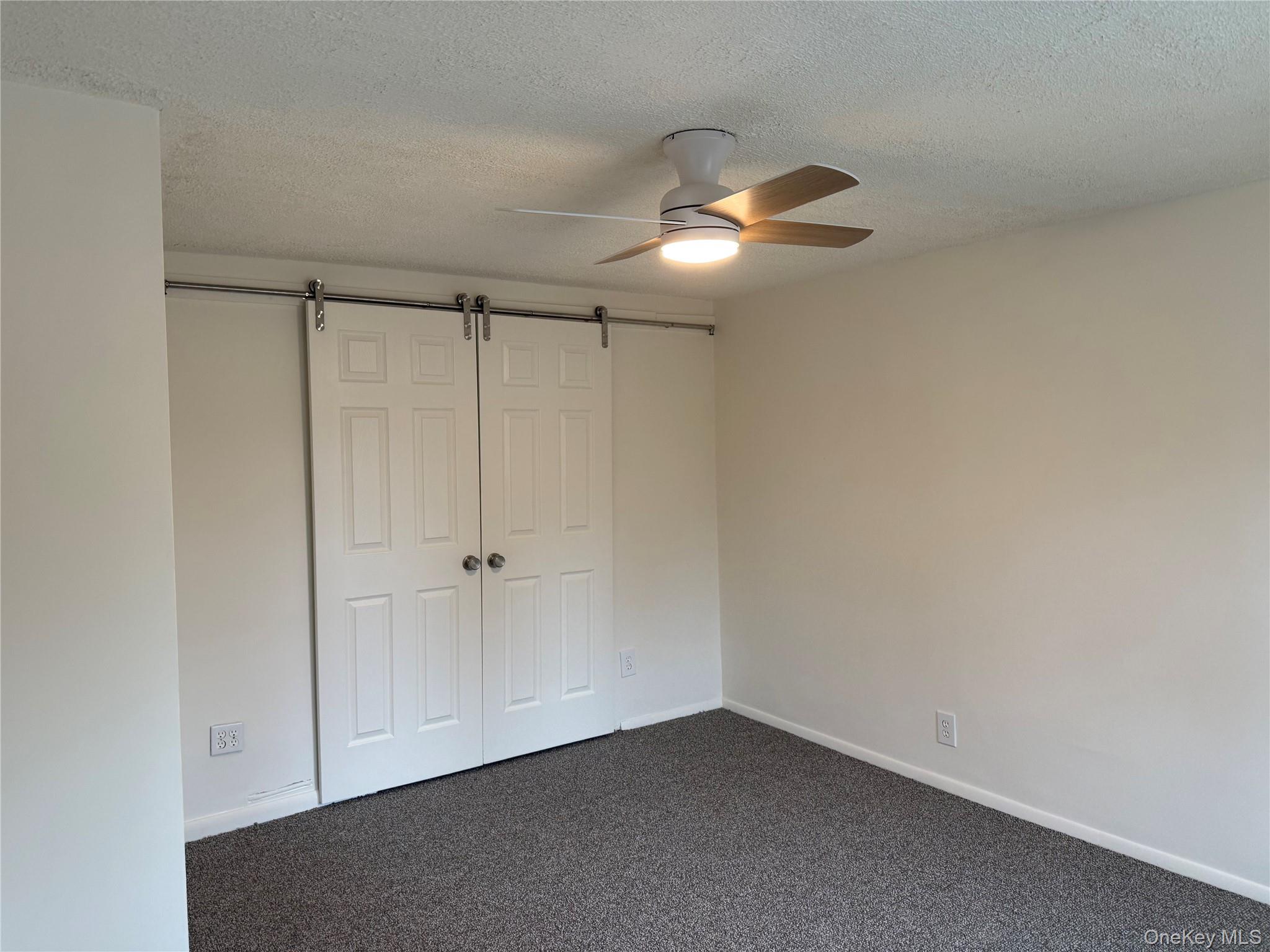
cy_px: 476
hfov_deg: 71.6
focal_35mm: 24
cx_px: 635
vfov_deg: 56.8
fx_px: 881
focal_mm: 6.76
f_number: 1.78
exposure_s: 1/111
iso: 125
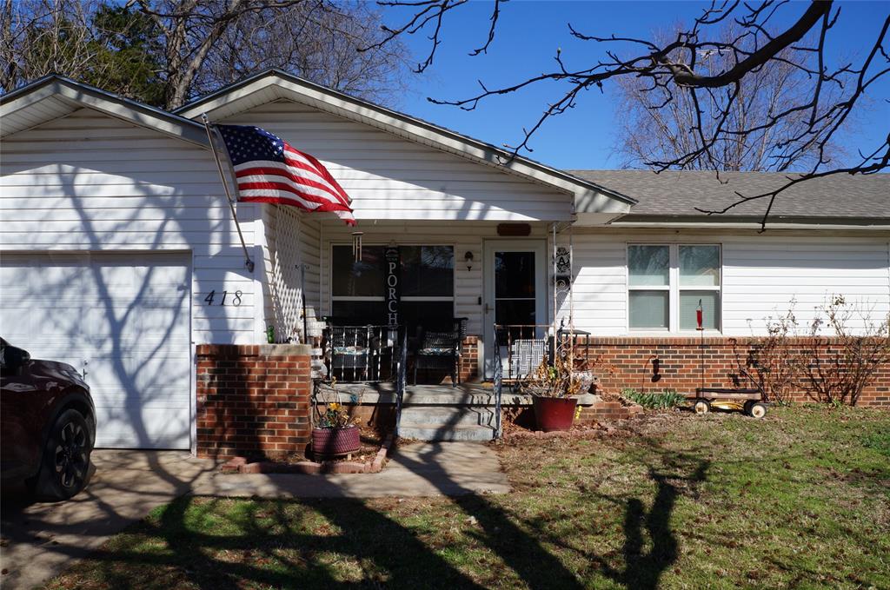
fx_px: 703
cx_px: 445
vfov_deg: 45.5
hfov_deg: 64.6
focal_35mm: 28
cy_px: 295
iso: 200
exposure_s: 1/320
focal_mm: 19
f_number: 13
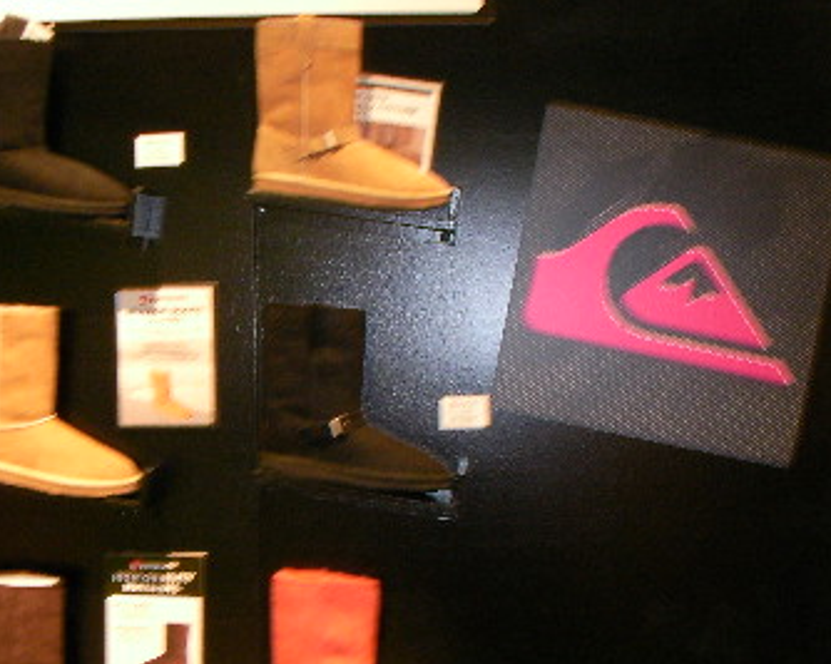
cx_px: 259
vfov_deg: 21.4
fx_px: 1746
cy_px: 487
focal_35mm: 71
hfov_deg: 26.6
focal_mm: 6.3
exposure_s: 1/30
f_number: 3.5
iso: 200
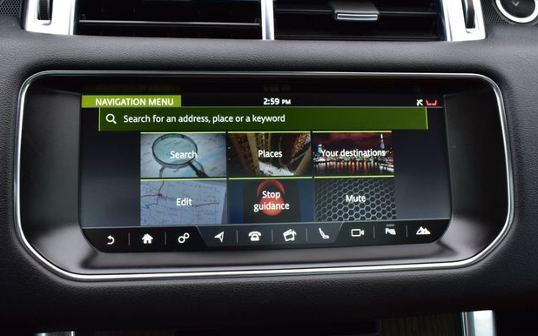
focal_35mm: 38
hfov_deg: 51.6
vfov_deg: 33.6
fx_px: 557
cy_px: 157
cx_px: 269
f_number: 7.1
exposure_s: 1/25
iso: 400
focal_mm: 24
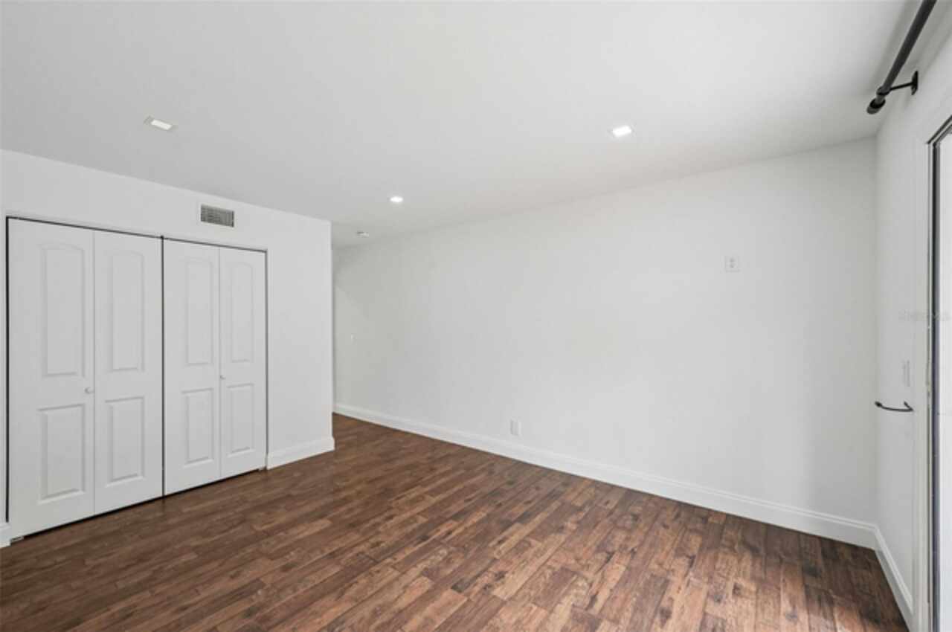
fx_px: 370
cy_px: 316
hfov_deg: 104.3
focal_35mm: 14
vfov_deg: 81.1
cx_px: 476
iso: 400
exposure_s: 1/30
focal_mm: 14
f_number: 8
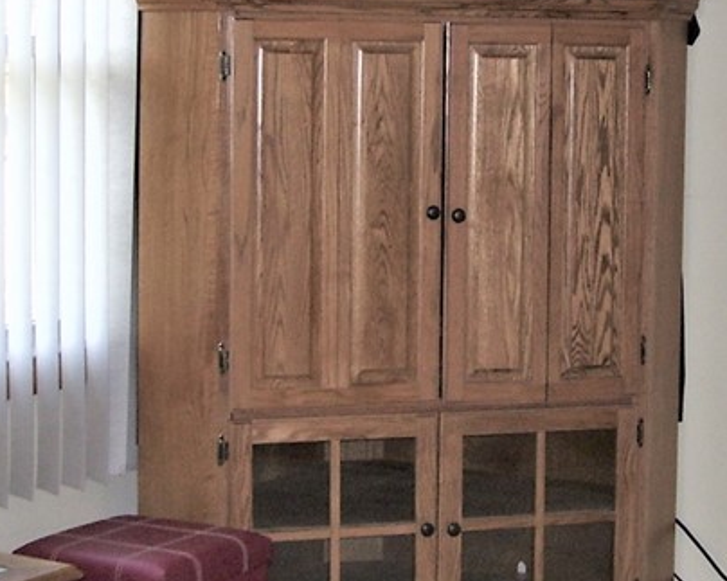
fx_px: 1914
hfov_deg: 21.5
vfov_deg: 17.2
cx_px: 441
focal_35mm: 89
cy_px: 148
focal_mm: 6
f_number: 2.7
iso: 80
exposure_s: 1/60
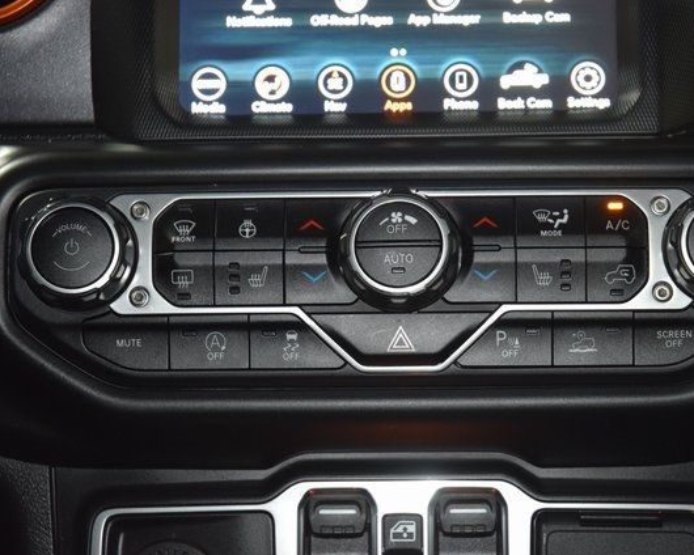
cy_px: 278
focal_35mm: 119
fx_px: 2444
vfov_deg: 13.0
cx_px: 397
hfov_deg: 16.2
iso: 1600
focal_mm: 70
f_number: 4.5
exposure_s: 1/20
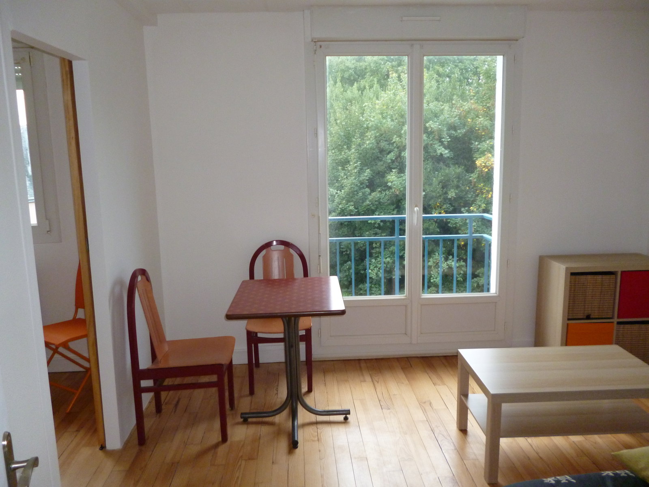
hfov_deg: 63.4
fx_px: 525
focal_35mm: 28
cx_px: 324
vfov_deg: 49.7
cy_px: 244
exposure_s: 1/60
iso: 320
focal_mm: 5
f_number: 3.1
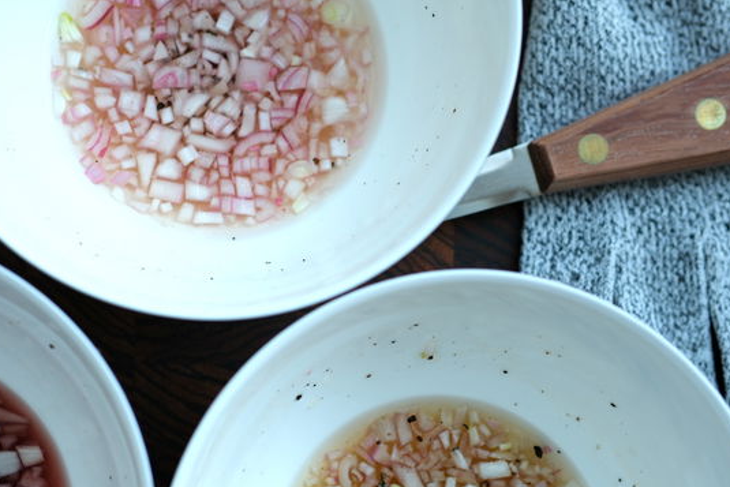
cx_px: 322
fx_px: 1278
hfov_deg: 31.9
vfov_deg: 21.5
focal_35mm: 63
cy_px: 328
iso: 125
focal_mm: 30
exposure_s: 1/110
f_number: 2.8
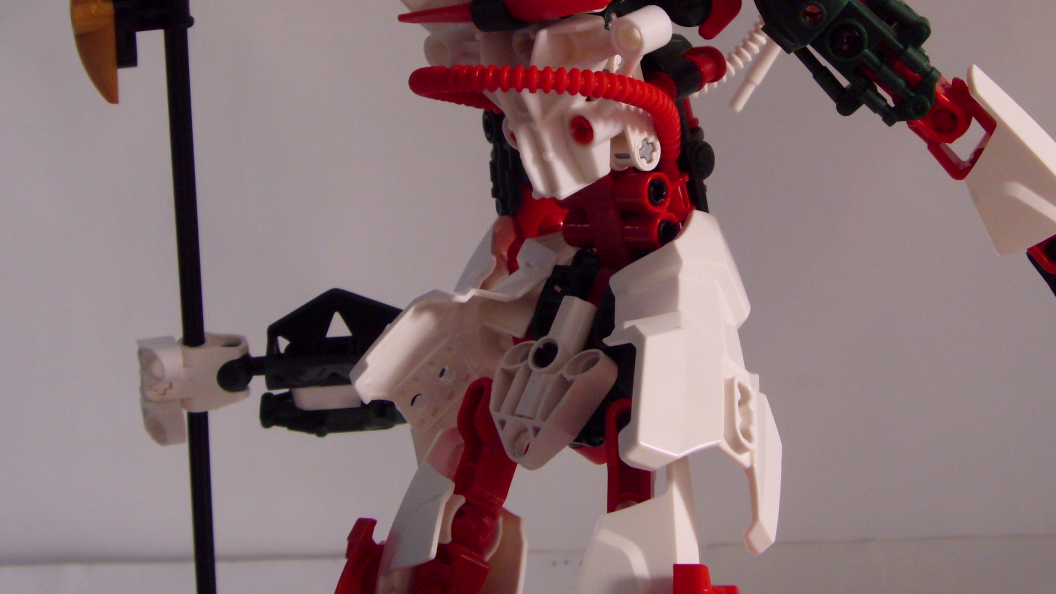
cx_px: 582
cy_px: 124
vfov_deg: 26.6
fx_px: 1232
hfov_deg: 46.3
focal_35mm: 44
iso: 300
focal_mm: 6.3
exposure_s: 1/4
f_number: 3.5
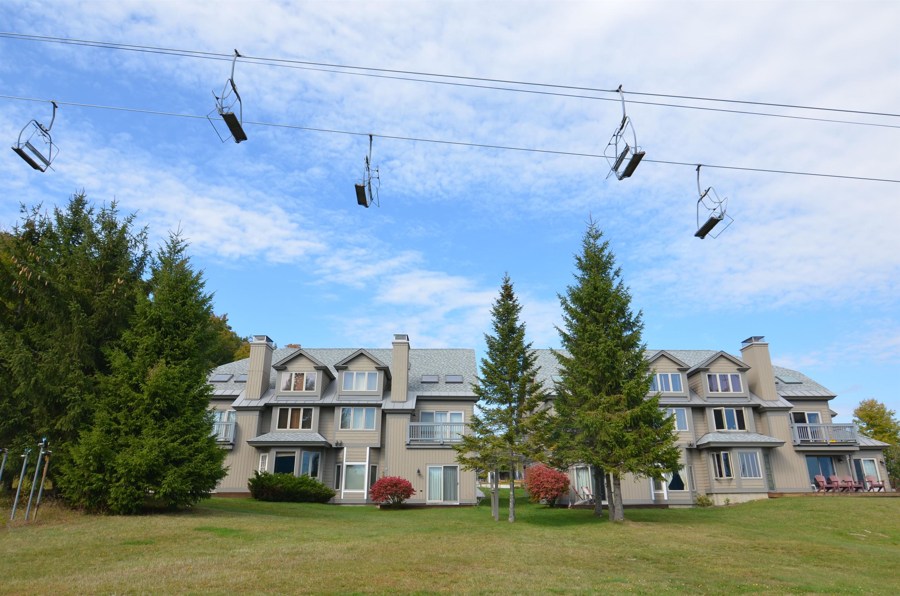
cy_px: 298
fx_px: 561
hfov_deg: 77.4
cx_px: 450
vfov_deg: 55.9
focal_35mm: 22
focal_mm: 15
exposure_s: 1/250
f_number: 8
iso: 140
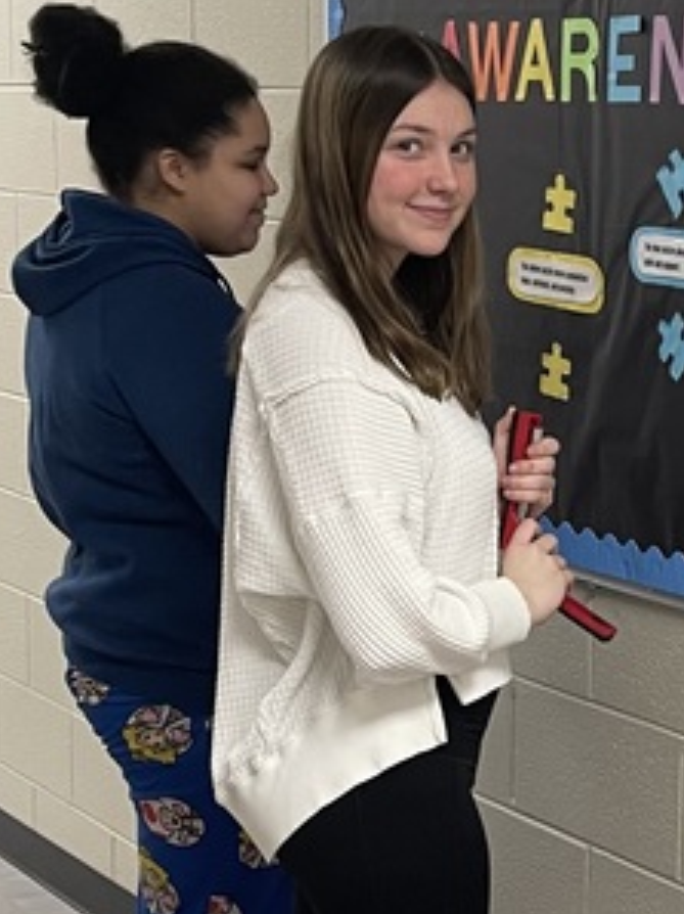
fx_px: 2269
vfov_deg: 22.6
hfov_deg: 16.9
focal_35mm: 86
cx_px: 638
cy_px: 678
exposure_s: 1/60
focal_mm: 5.1
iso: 125
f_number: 1.6
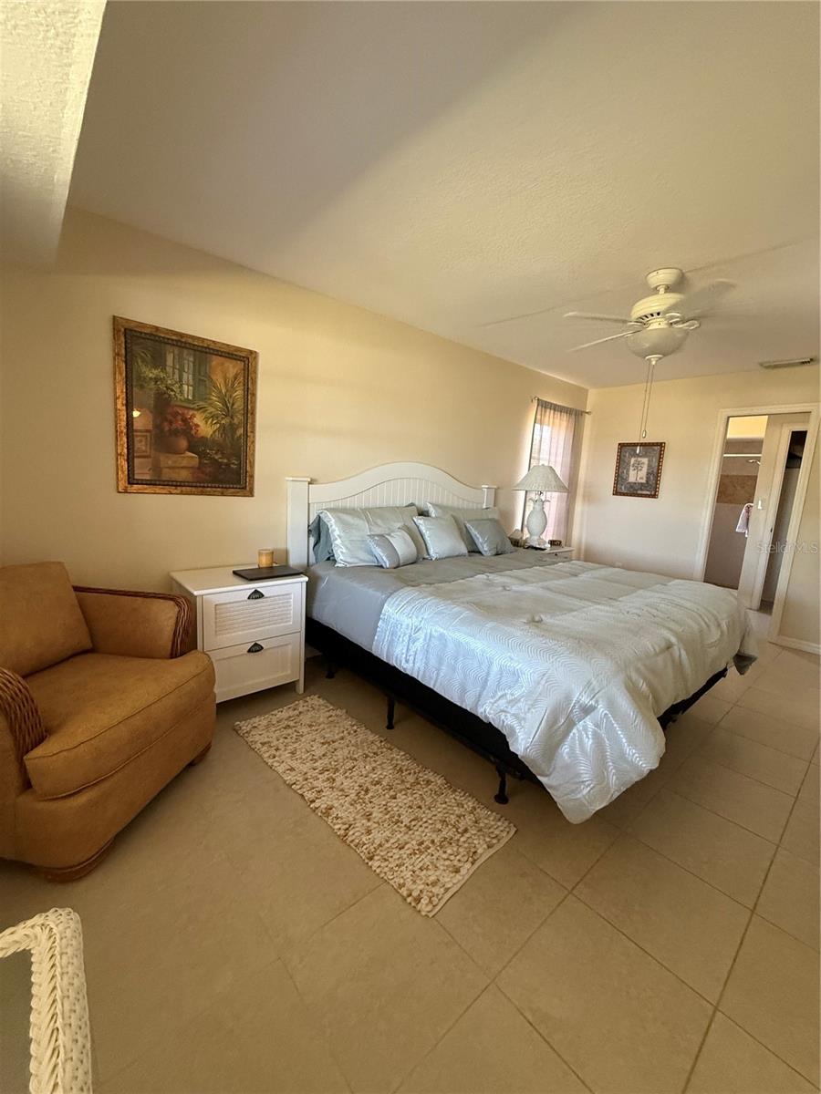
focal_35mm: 14
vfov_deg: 102.1
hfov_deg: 85.7
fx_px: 443
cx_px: 410
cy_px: 547
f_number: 2.2
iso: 400
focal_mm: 2.22
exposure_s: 1/60
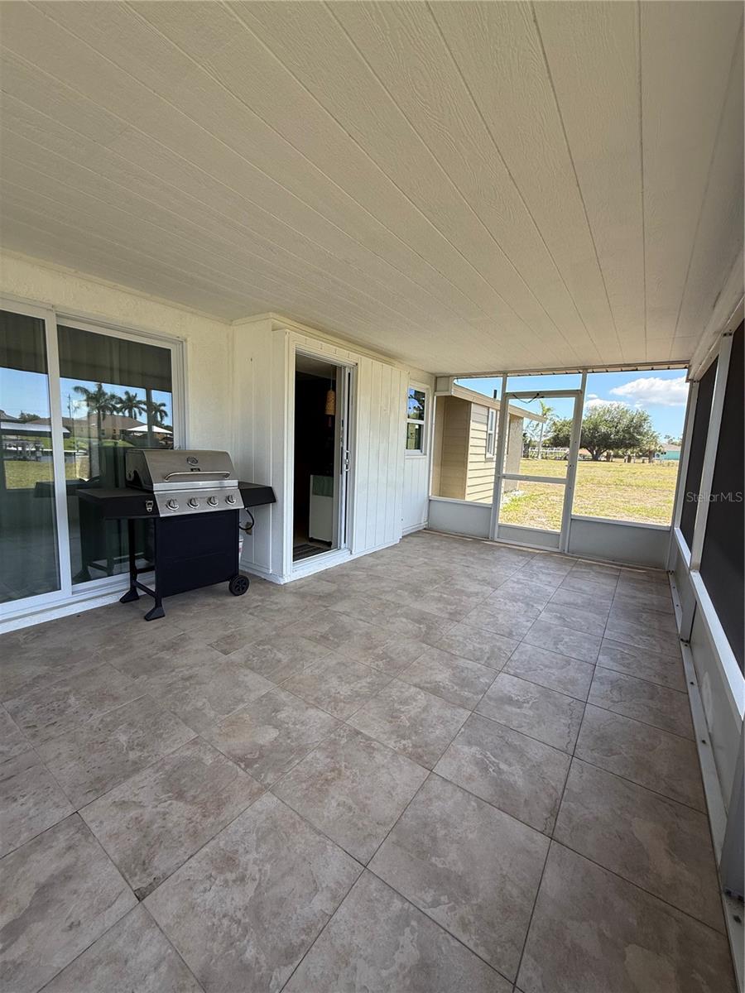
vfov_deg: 102.1
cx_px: 372
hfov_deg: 85.7
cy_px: 496
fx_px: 402
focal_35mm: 14
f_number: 2.2
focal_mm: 2.22
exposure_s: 1/346
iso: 64
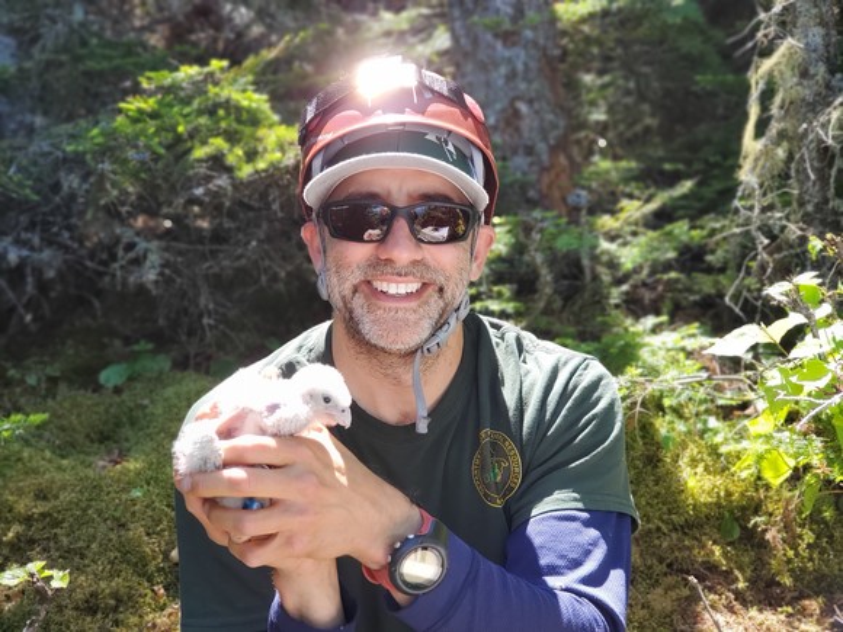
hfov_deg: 36.8
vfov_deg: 28.0
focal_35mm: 52
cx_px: 422
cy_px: 316
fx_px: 1266
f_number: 2.4
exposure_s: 1/119
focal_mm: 6
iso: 64
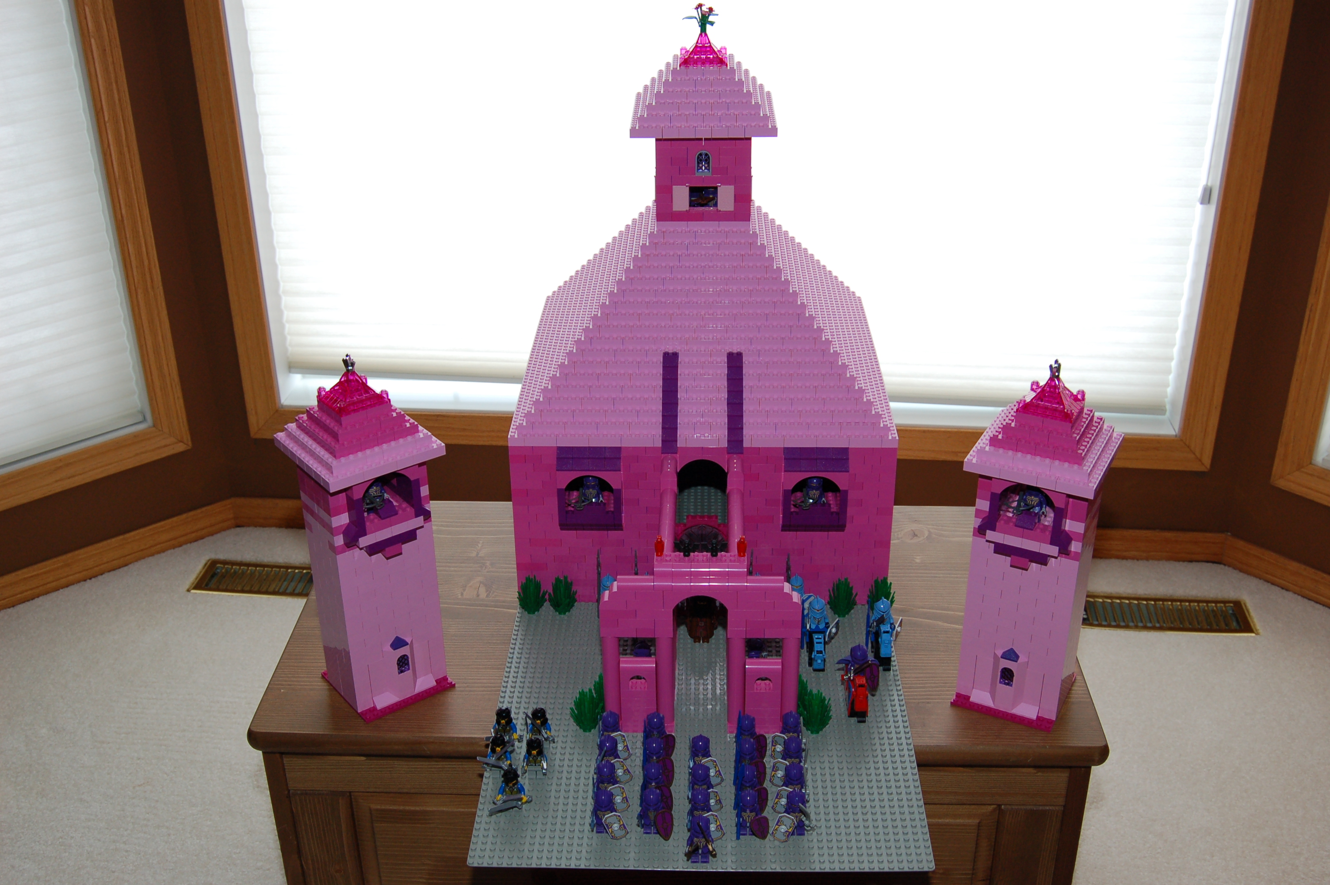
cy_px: 442
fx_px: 1440
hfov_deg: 49.6
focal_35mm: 39
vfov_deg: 34.1
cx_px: 665
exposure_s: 1/125
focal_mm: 26
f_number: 5.6
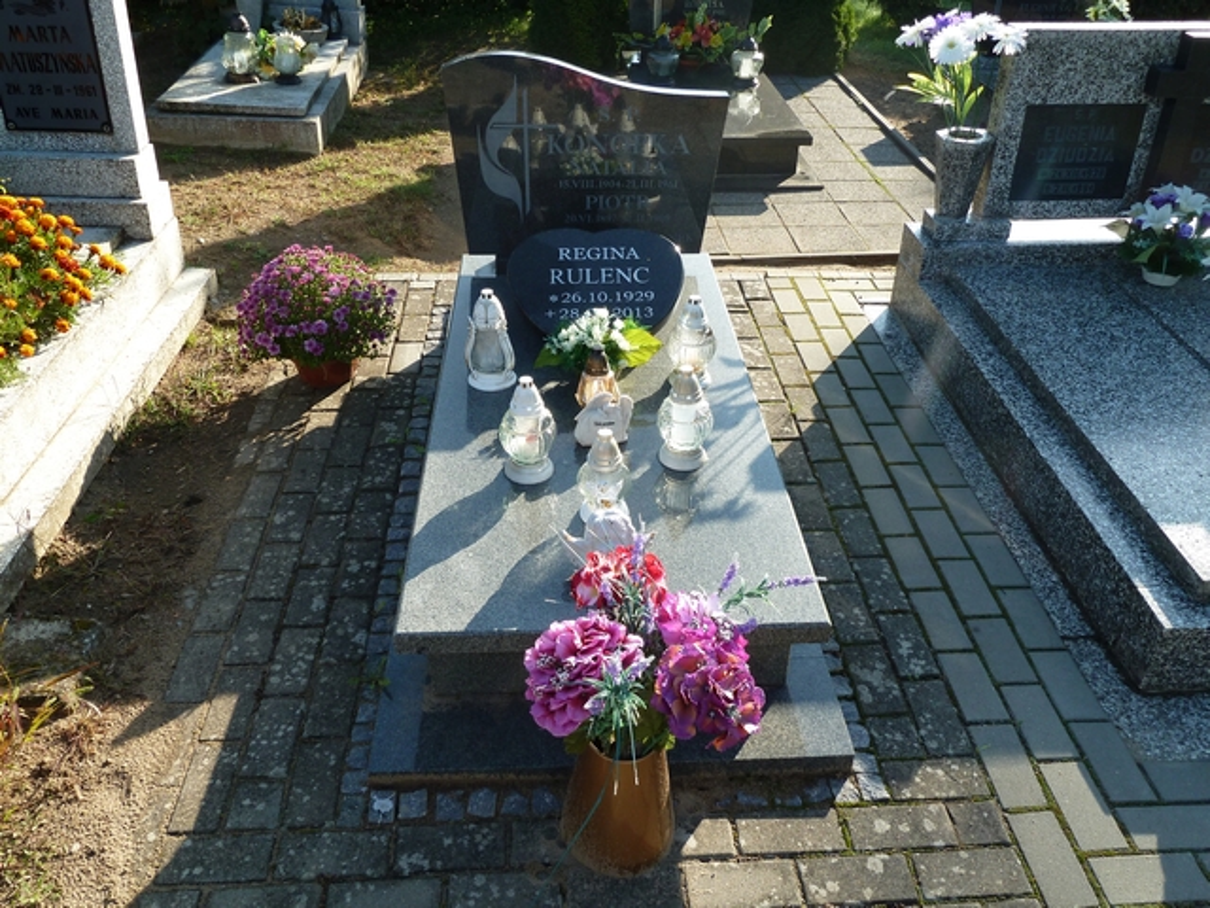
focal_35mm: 29
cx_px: 605
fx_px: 1014
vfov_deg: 48.2
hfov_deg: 61.7
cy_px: 454
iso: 80
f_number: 4
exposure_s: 1/200
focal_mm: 4.7
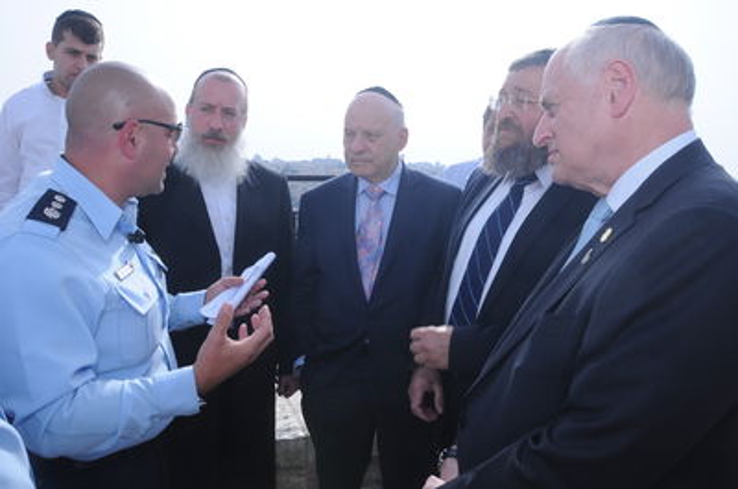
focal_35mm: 27
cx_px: 369
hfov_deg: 67.5
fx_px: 552
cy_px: 244
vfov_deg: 47.7
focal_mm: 18
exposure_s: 1/200
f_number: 11
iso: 200
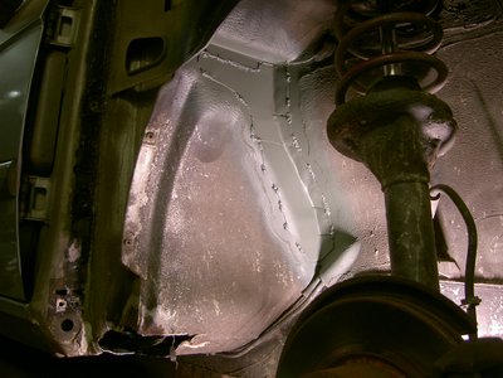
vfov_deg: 36.8
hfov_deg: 47.9
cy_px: 189
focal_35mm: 39
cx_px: 252
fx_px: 567
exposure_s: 1/3.25
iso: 100
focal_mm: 8
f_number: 2.8
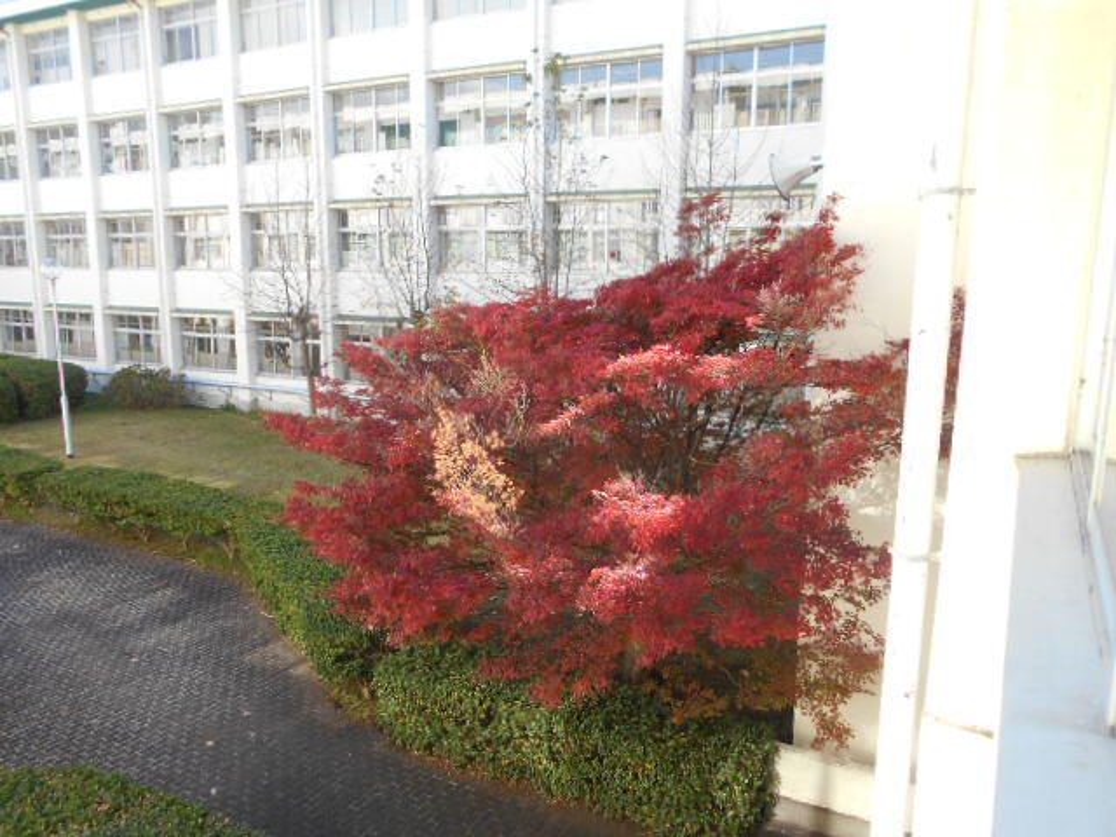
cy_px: 418
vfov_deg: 53.1
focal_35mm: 26
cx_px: 558
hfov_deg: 67.3
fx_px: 838
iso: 110
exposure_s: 1/250
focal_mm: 4.6
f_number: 3.2
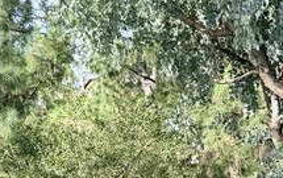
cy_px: 336
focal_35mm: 121
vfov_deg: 10.2
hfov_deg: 17.2
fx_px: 934
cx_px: 158
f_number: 1.78
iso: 80
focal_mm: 6.76
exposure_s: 1/1156
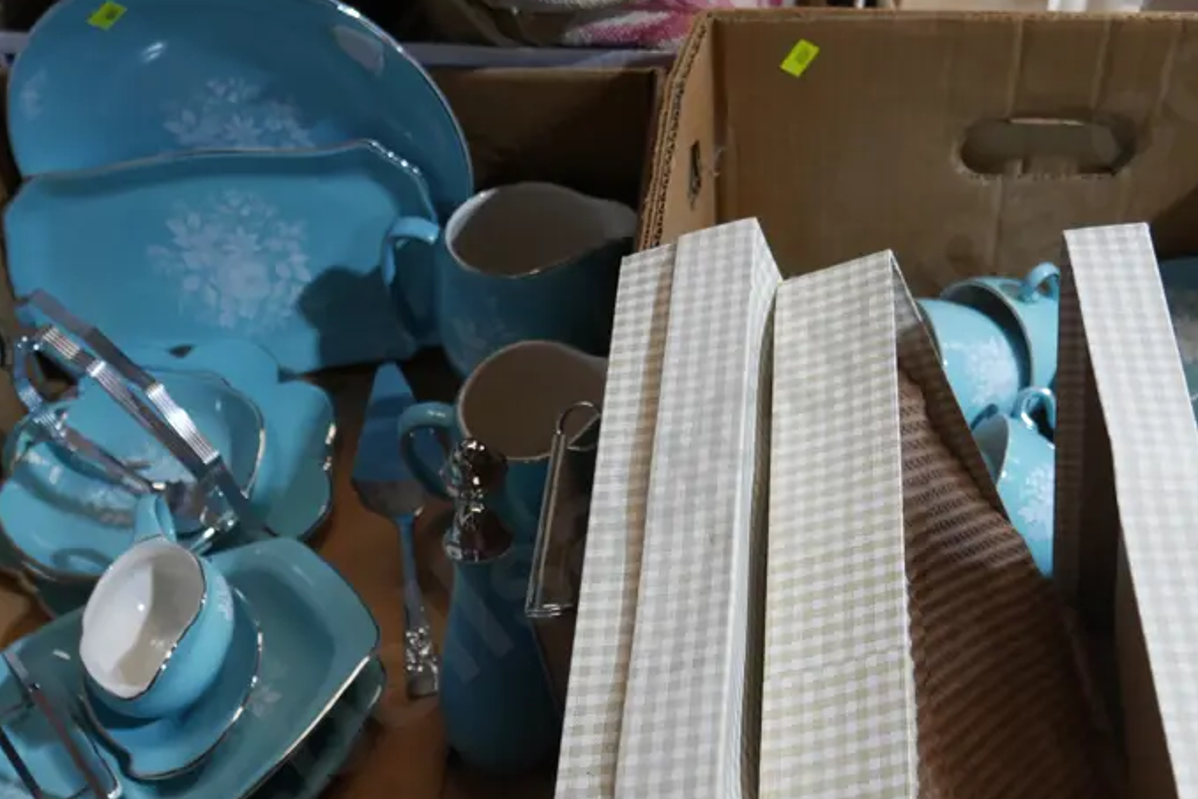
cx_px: 679
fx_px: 1464
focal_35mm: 44
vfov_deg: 30.4
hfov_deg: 44.4
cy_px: 471
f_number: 3.5
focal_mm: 14
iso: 500
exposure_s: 1/60
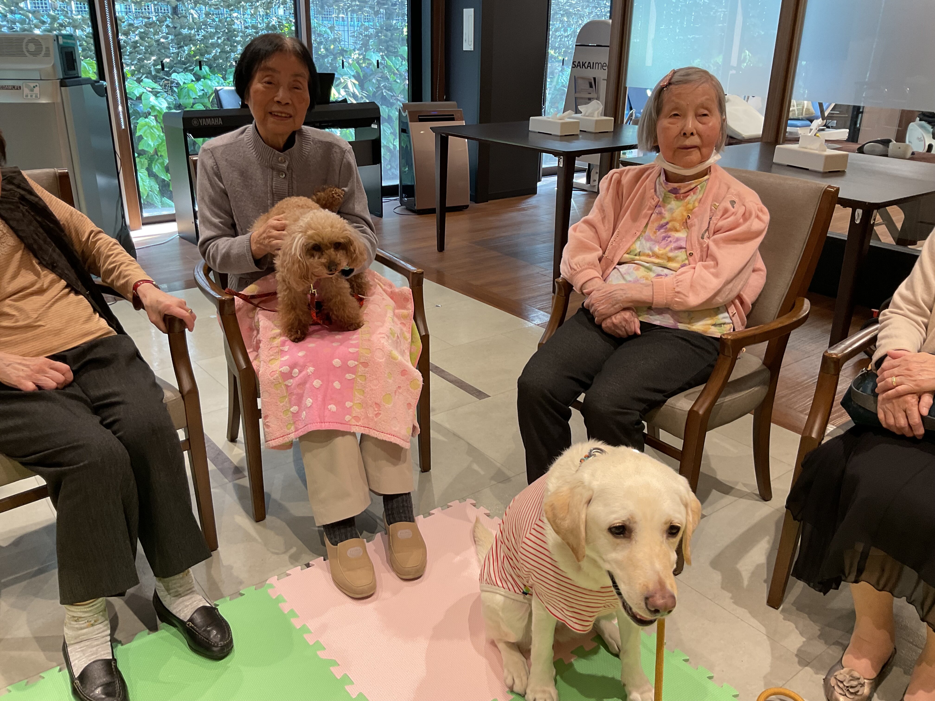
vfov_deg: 48.2
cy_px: 350
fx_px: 783
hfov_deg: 61.7
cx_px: 468
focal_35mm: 29
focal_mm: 3
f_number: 1.8
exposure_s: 1/50
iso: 50
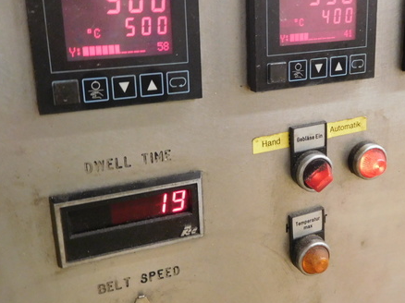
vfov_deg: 35.5
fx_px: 468
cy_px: 97
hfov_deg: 46.4
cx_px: 252
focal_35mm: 40
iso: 400
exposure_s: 1/10
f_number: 3.4
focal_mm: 4.5
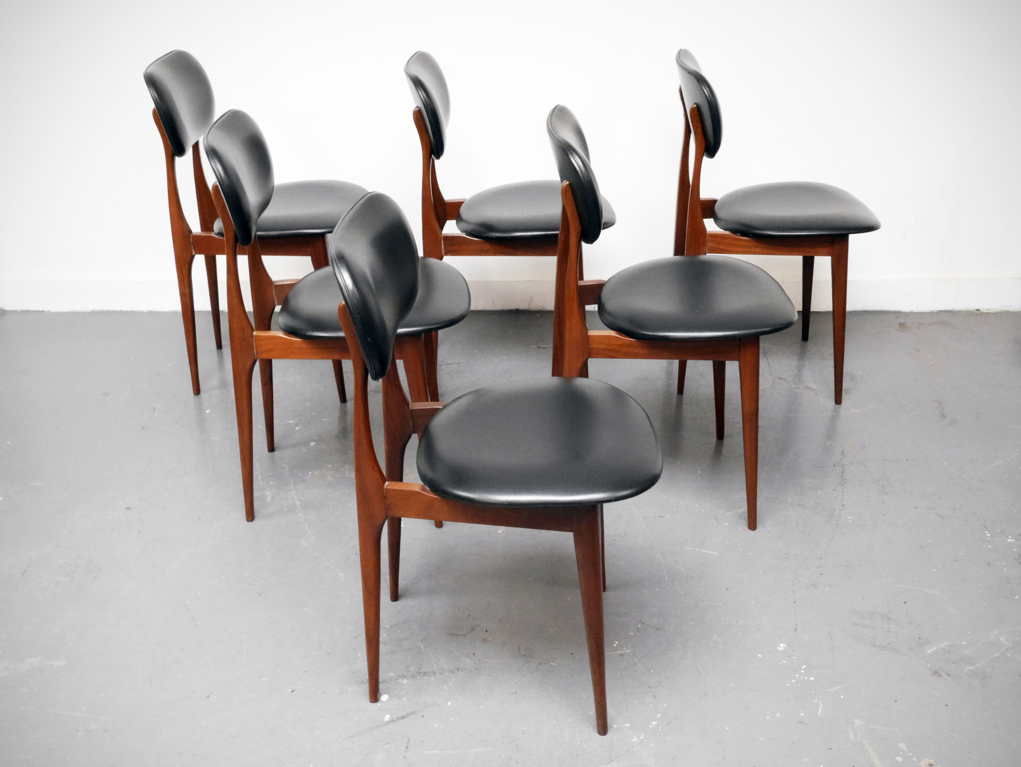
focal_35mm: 40
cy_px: 384
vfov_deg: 36.0
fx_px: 1180
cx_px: 510
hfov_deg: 46.8
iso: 3200
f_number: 14
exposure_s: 1/6
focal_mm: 20
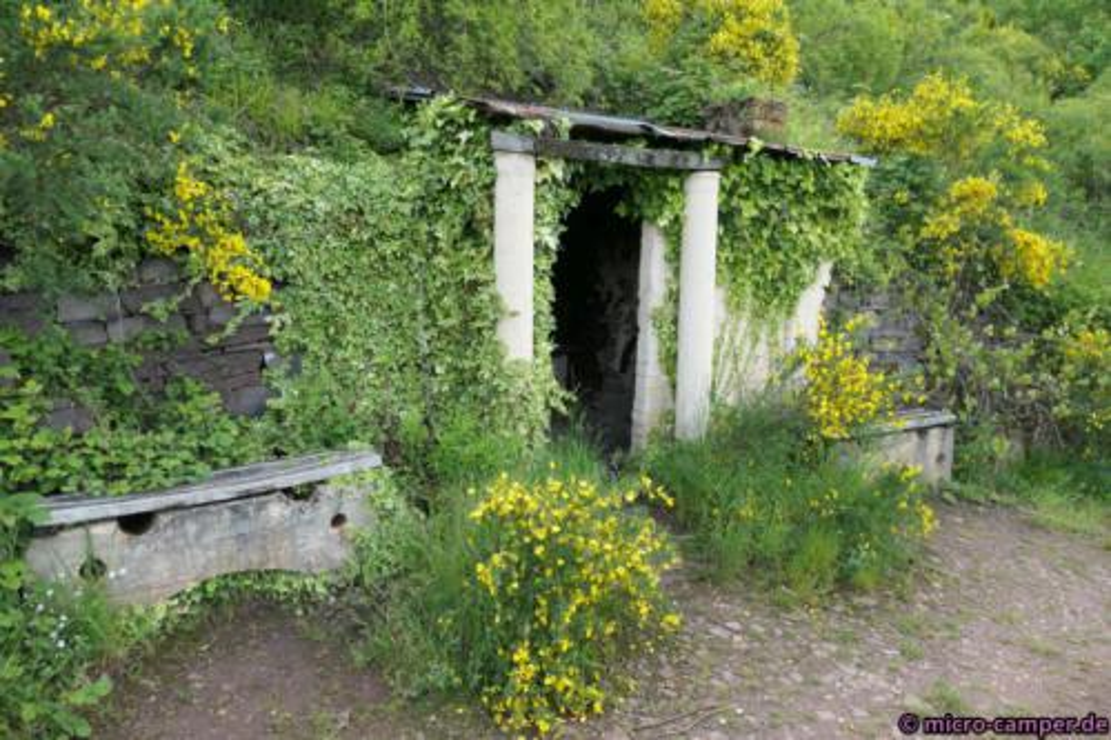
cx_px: 556
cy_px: 370
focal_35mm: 24
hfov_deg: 73.8
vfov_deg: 53.1
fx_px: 740
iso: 200
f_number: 3.3
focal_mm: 8.8
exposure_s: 1/400
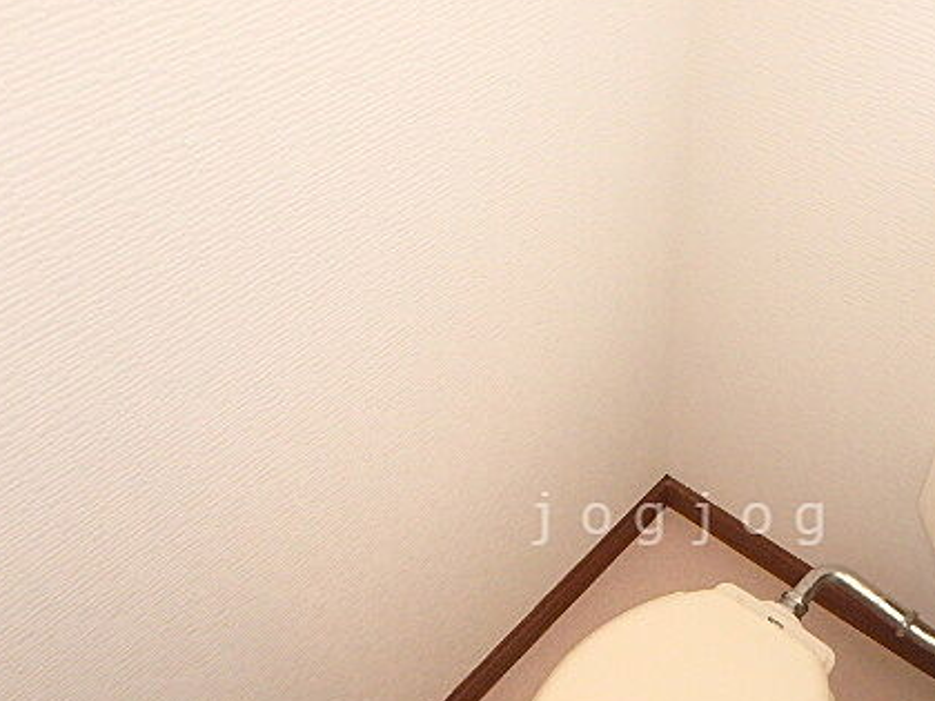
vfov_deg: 42.9
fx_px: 864
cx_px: 683
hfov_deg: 54.6
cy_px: 519
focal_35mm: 32
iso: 800
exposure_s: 1/80
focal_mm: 3.7
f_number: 3.5
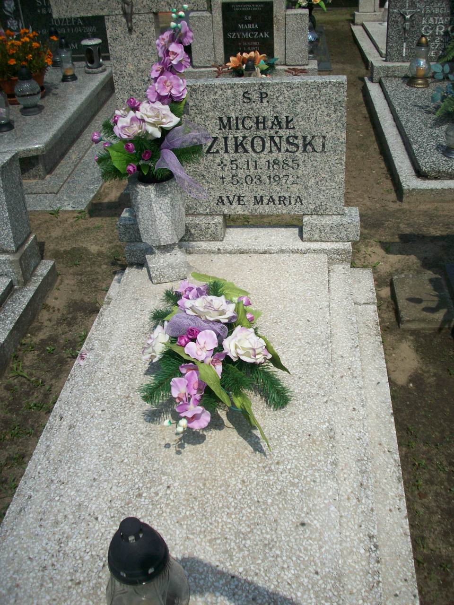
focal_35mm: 37
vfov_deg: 50.1
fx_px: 647
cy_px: 302
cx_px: 227
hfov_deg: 38.7
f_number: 5.6
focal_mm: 6.2
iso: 80
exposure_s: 1/905
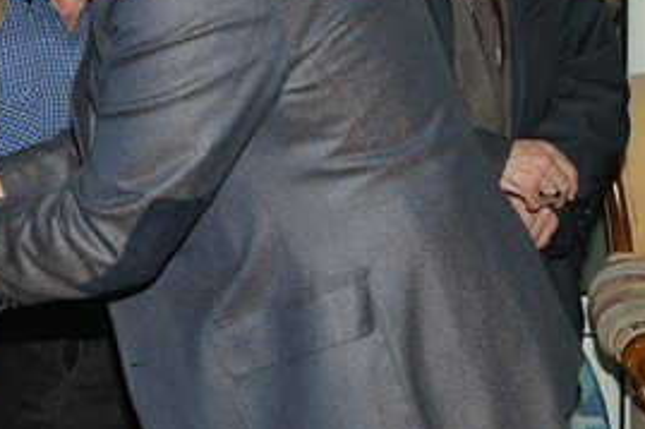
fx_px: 2184
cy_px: 16
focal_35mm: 122
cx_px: -113
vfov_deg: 11.1
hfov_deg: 16.2
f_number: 6.3
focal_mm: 32
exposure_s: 1/100
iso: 640
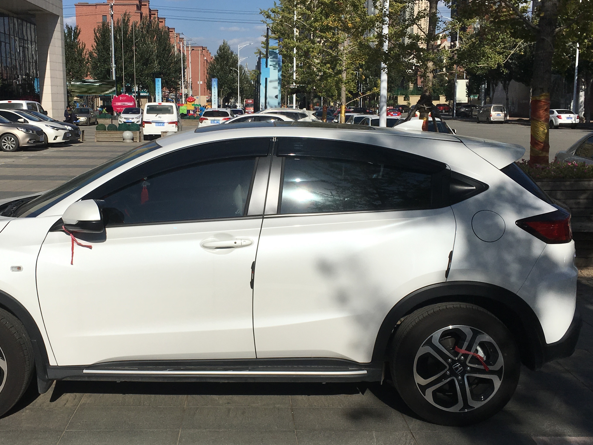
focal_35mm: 43
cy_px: 220
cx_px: 247
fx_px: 737
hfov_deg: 43.7
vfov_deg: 33.6
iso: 25
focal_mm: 4.15
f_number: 2.2
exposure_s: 1/5128
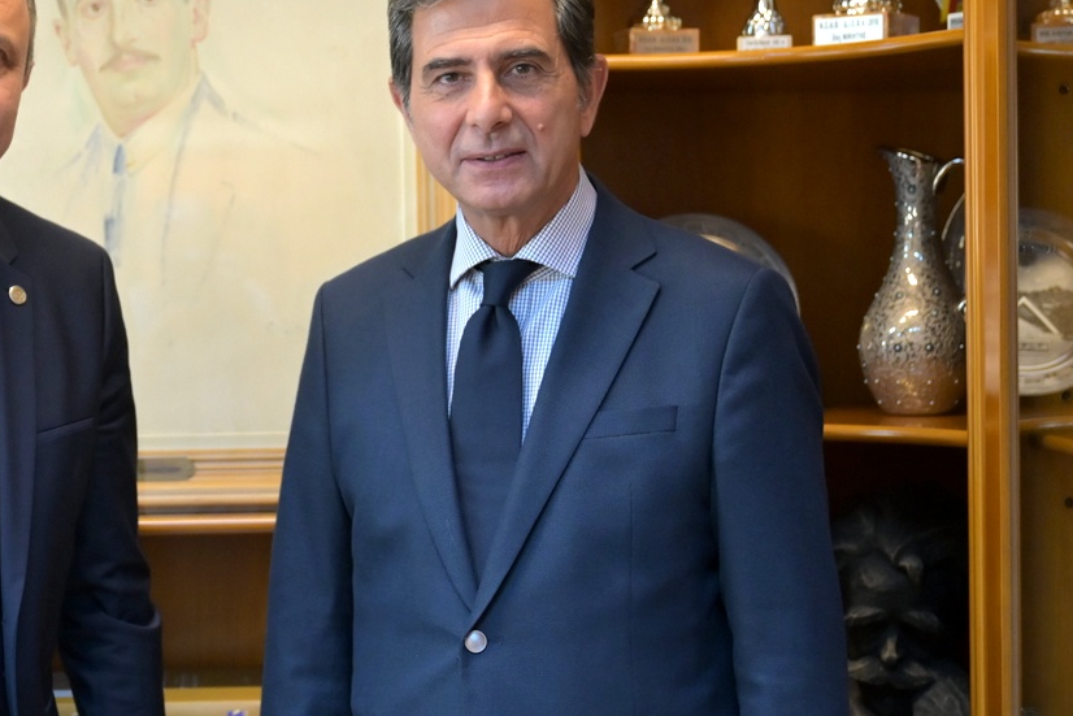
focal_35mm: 93
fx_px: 2772
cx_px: 277
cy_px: 415
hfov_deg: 21.7
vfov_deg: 14.7
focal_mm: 48
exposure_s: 1/161
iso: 2500
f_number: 2.8
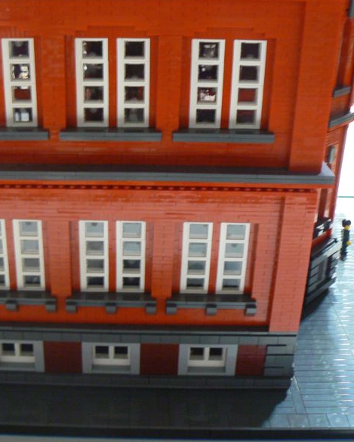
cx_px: 124
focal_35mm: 48
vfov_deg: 38.8
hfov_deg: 31.3
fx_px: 628
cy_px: 222
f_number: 2.8
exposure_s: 1/10
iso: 200
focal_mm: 6
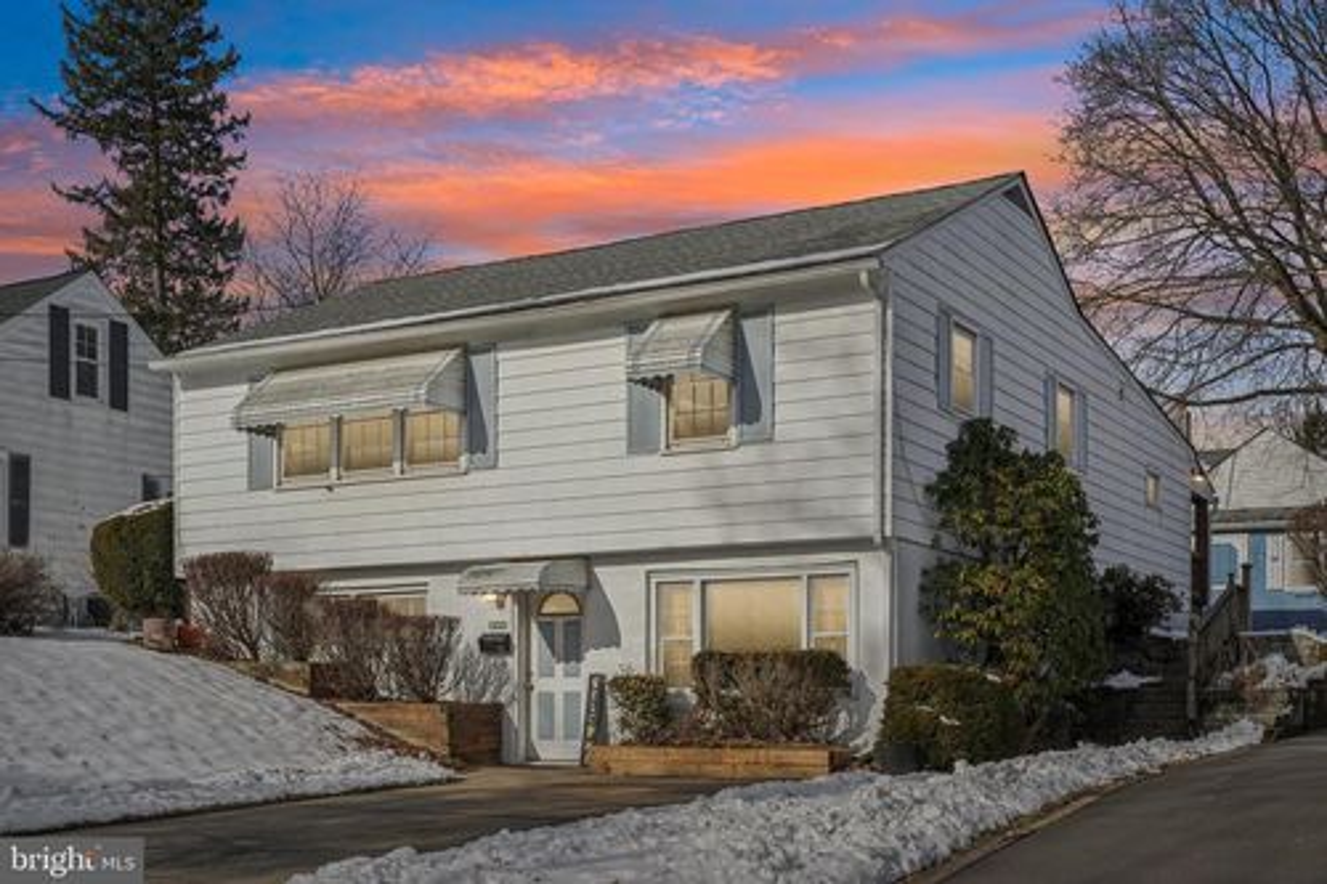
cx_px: 664
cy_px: 442
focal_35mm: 42
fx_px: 1548
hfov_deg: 46.4
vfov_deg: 31.9
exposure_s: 1/640
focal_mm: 42
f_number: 8
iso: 100
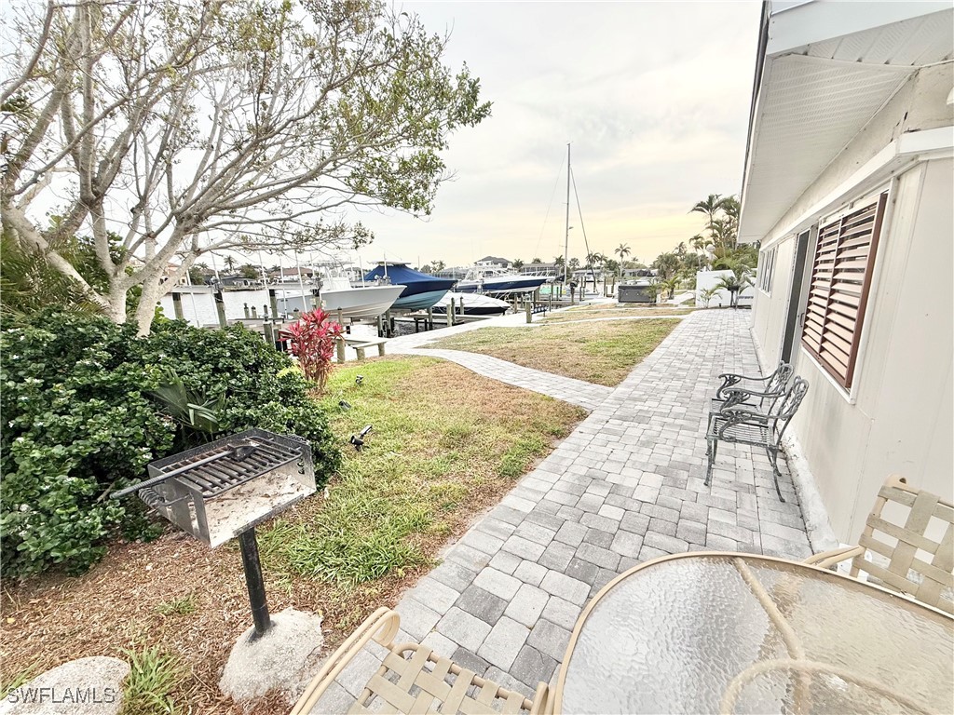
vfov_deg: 85.7
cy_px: 358
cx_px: 477
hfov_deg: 102.1
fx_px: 386
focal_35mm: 14
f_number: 2.2
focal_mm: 2.22
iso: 50
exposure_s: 1/328
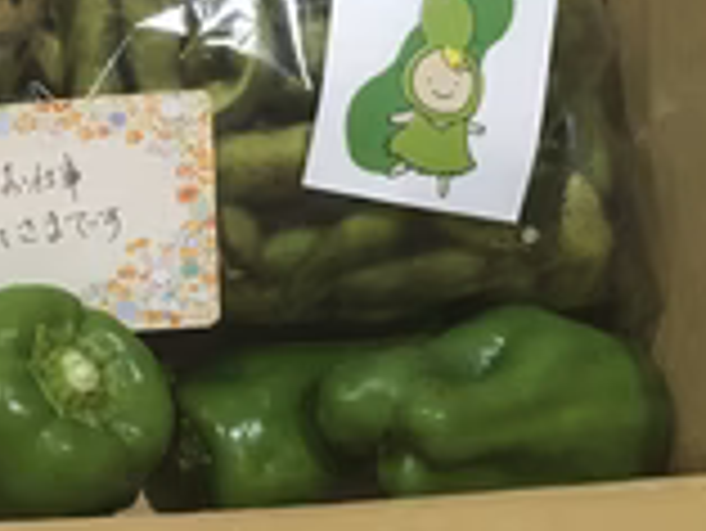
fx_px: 1510
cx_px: -126
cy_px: -4
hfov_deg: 24.1
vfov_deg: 19.3
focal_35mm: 74
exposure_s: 1/24
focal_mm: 4.15
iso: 200
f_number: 2.2
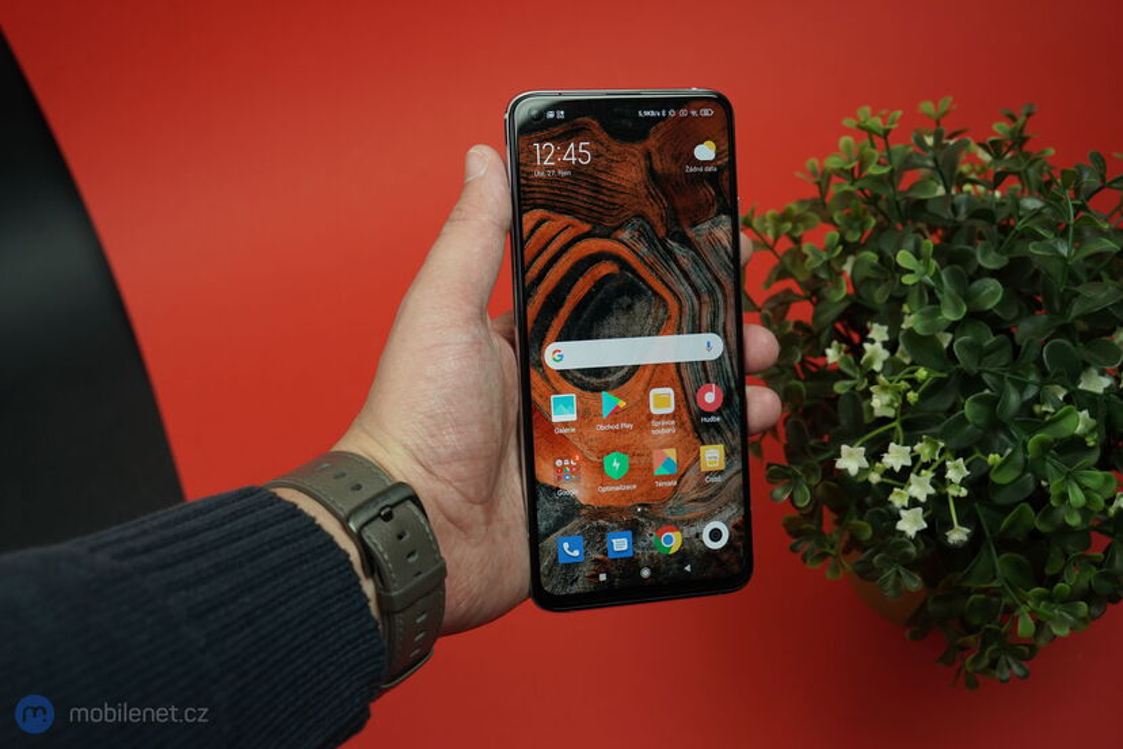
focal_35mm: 42
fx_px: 1310
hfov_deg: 46.4
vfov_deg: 31.9
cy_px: 374
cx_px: 562
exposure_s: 1/160
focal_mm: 42
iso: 1250
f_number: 8
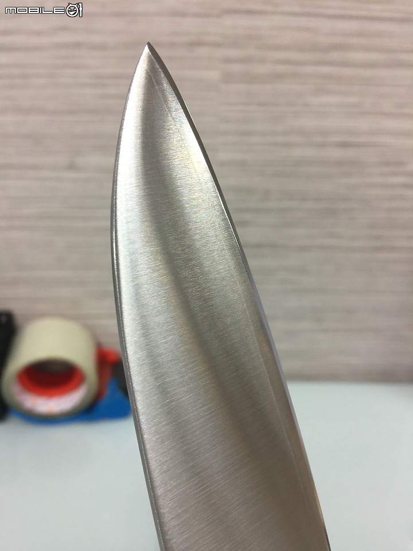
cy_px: 276
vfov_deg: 61.7
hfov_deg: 48.2
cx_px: 206
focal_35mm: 29
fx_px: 461
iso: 32
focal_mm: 4.15
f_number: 2.2
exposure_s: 1/30
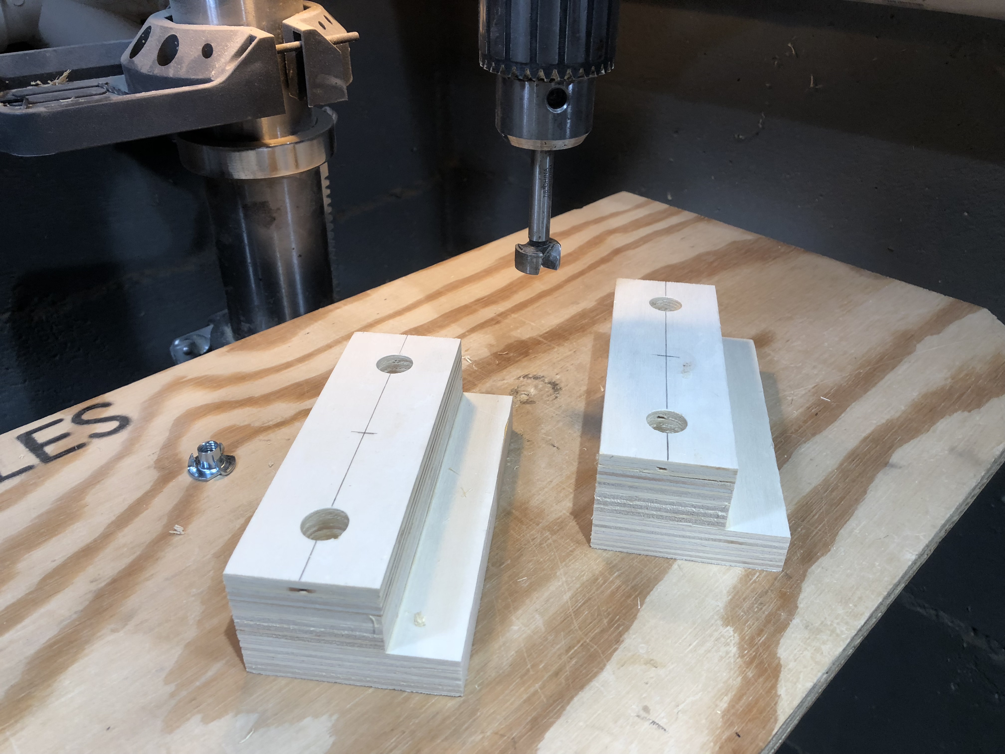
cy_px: 377
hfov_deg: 63.4
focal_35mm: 28
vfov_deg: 49.7
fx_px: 813
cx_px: 502
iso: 25
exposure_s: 1/40
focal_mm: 3.99
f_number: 1.8
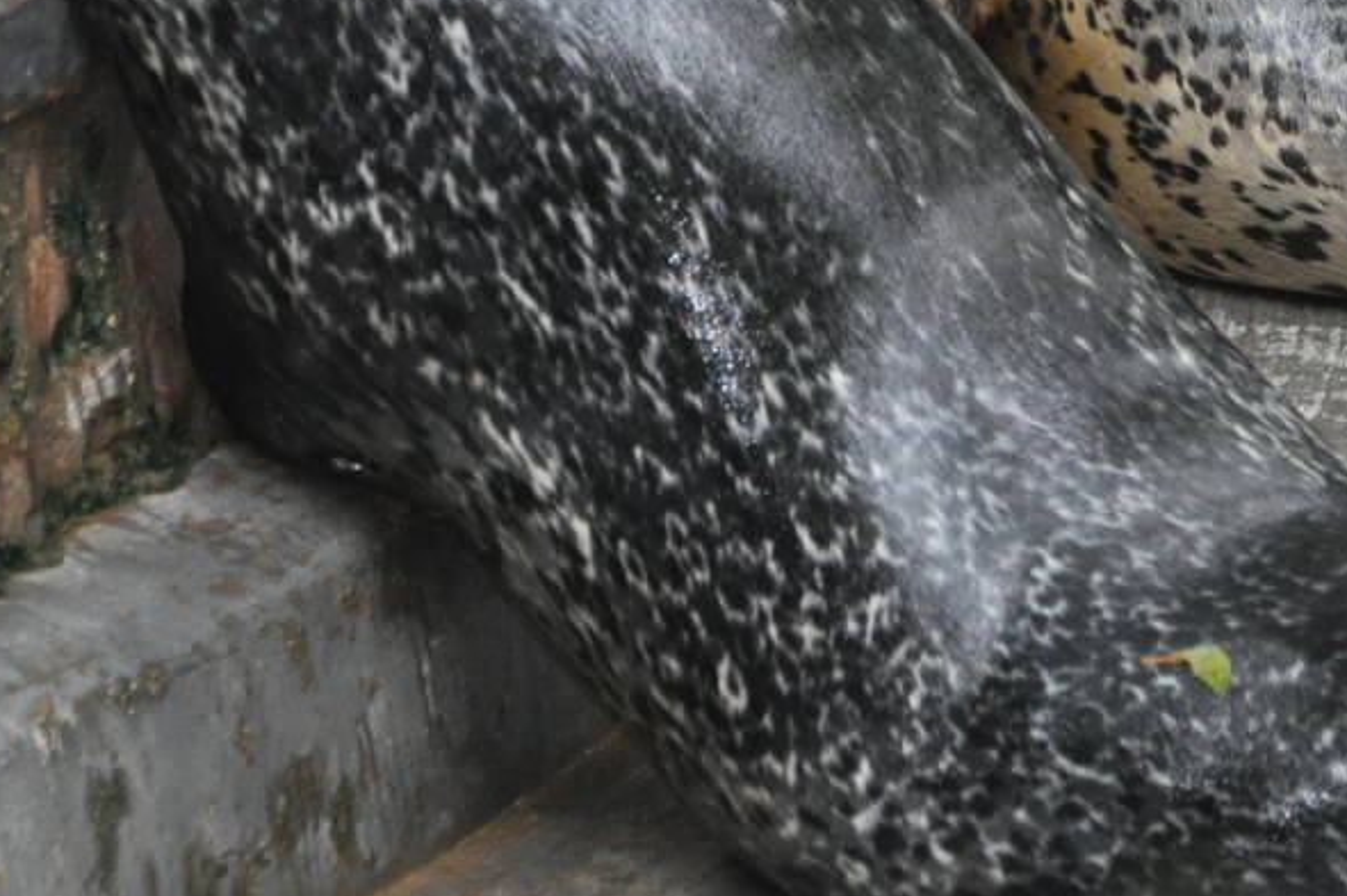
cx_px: 957
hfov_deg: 2.8
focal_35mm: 731
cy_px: -117
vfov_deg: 1.9
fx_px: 27328
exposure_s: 1/60
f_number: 5
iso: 800
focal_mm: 180
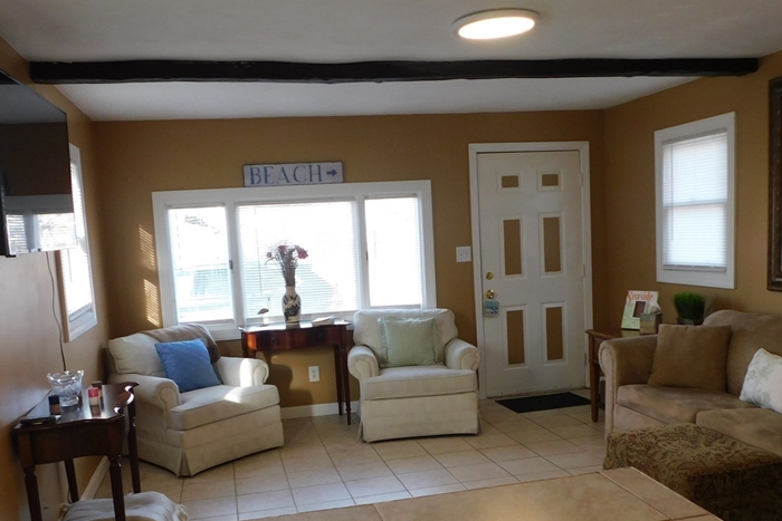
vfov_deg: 37.6
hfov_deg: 54.4
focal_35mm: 35
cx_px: 374
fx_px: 760
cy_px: 337
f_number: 3
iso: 125
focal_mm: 4
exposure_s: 1/50
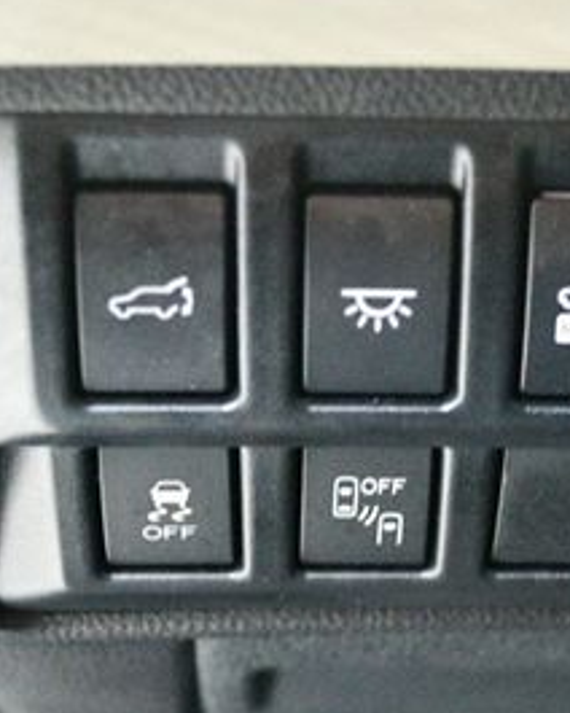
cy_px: 492
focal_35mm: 95
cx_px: 471
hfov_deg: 16.1
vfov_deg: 20.1
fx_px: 2003
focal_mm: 28
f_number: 4.5
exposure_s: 1/25
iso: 12800
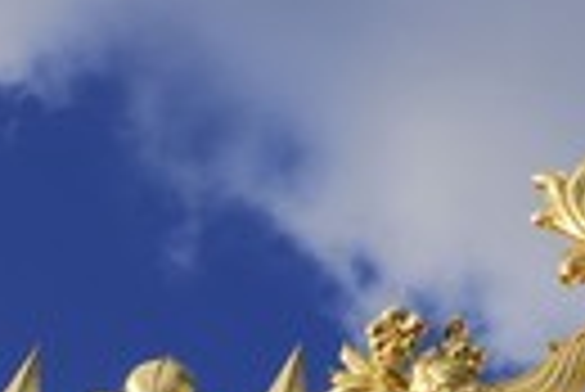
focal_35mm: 123
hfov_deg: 15.6
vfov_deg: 10.8
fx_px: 2001
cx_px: 828
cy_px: 581
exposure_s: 1/160
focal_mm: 38
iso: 200
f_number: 14
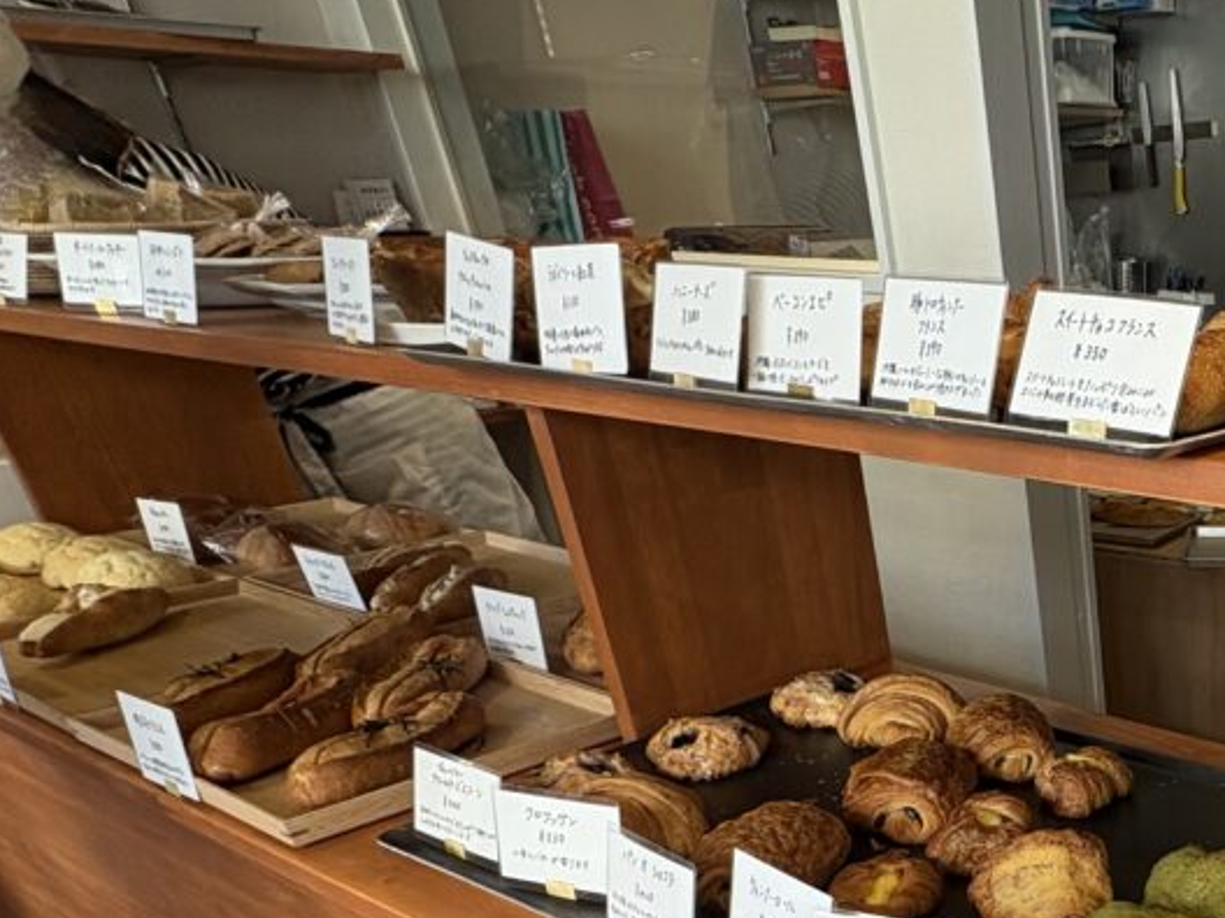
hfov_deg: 44.1
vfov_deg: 36.8
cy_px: 951
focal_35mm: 34
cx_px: 1281
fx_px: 1203
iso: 64
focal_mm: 2.22
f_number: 2.2
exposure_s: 1/99
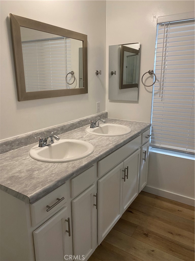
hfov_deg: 53.1
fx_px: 195
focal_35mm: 26
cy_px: 130
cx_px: 98
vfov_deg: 67.3
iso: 160
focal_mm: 4.25
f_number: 1.8
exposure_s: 1/60
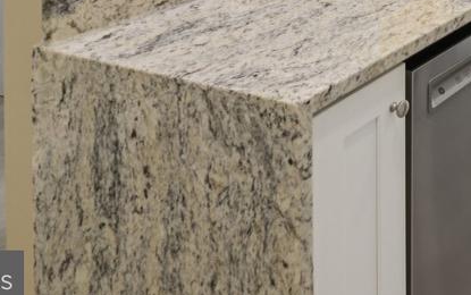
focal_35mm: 53
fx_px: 681
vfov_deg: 18.8
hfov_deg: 28.5
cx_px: 664
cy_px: -236
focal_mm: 15
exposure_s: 1/25
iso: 100
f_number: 8
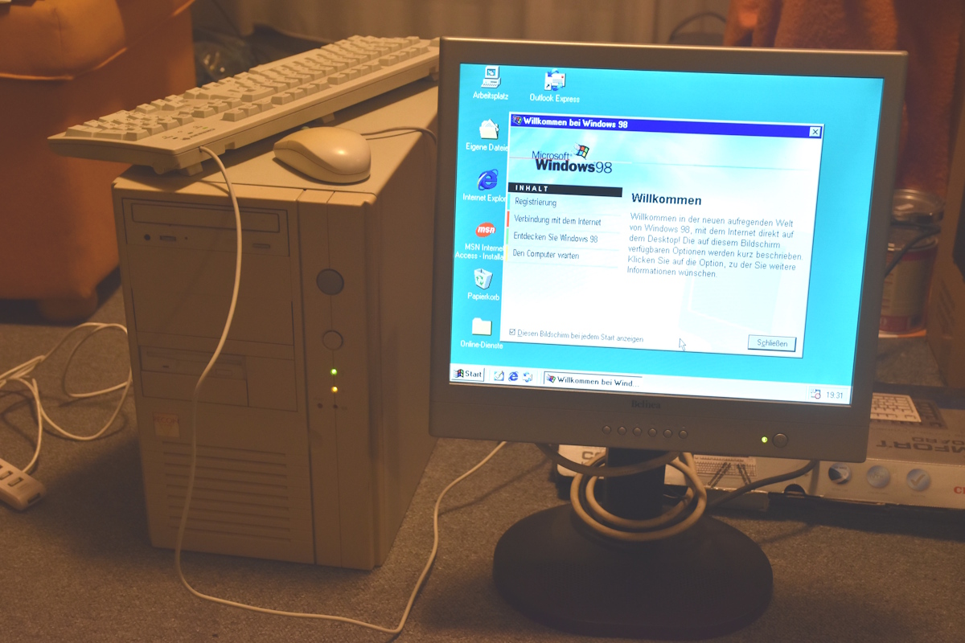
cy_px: 322
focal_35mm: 52
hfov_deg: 37.9
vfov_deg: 25.8
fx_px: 1407
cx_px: 482
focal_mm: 35
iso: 800
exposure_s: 1/50
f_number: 4.5
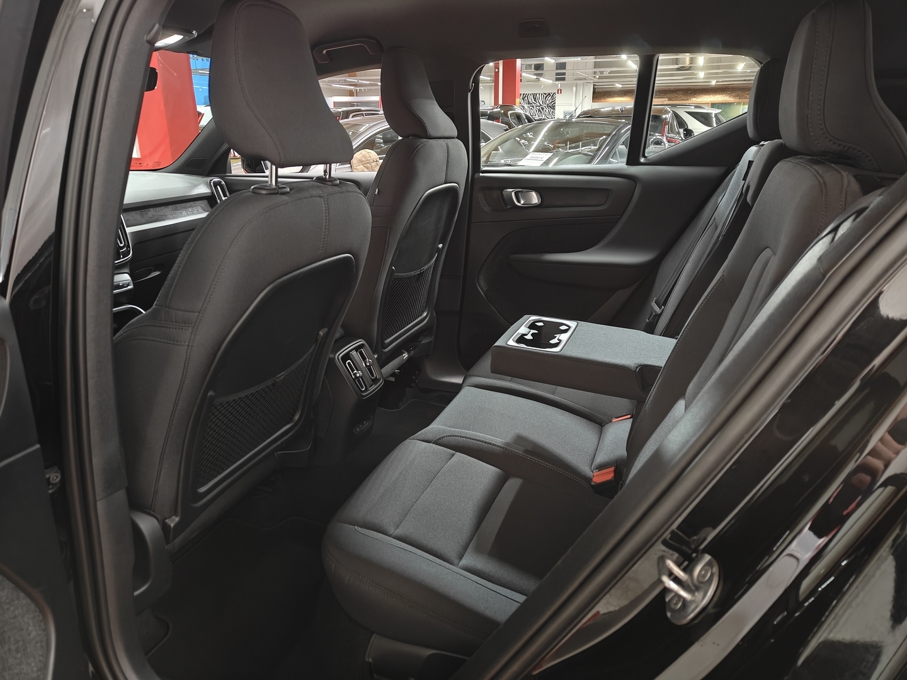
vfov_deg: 56.8
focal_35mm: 24
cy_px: 340
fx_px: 629
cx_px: 454
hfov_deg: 71.6
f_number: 1.8
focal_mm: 5.59
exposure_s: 1/25
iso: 1250
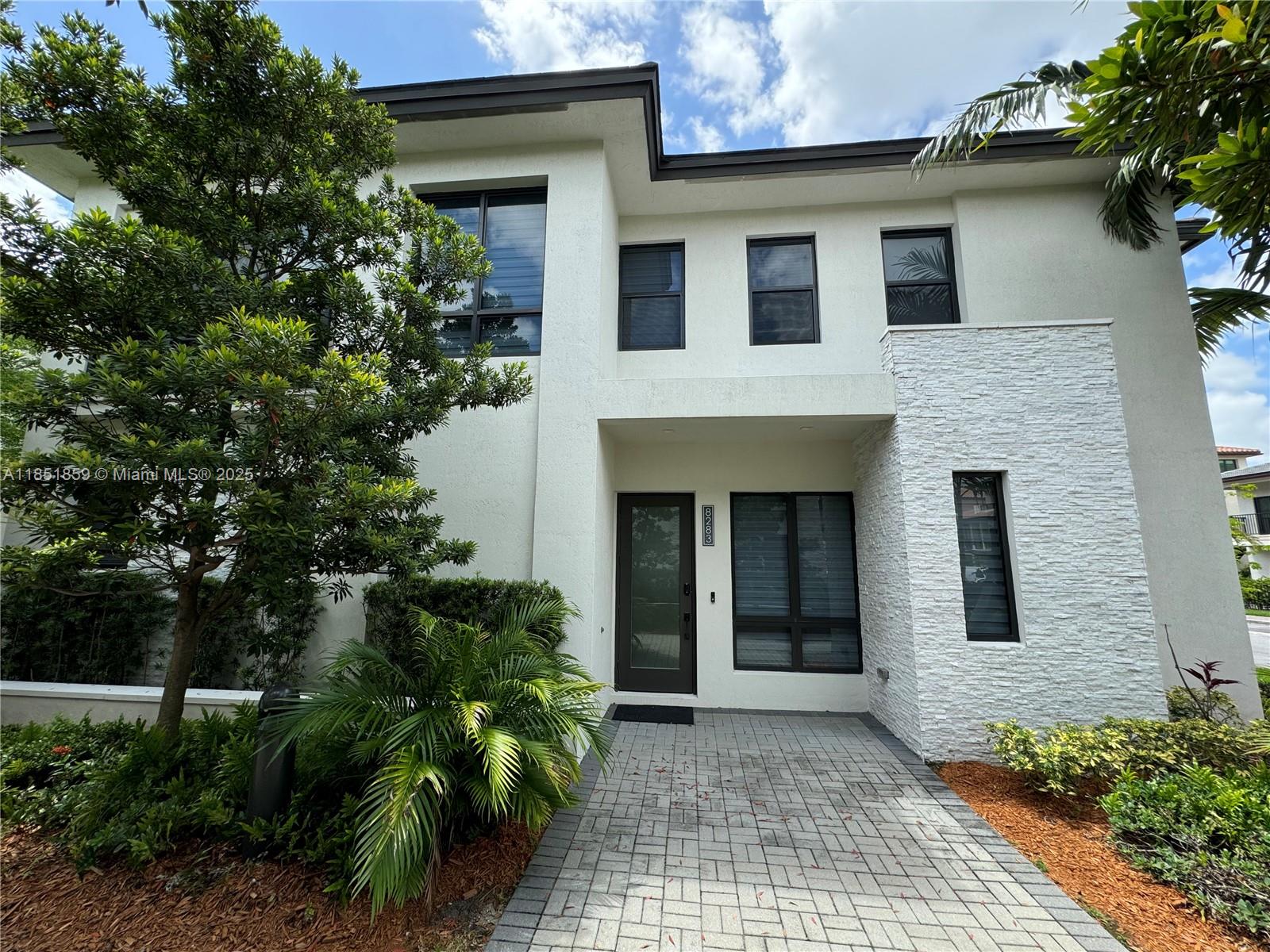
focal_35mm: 14
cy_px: 476
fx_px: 514
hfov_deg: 102.1
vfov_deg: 85.7
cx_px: 635
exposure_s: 1/582
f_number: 2.2
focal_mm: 2.22
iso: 40
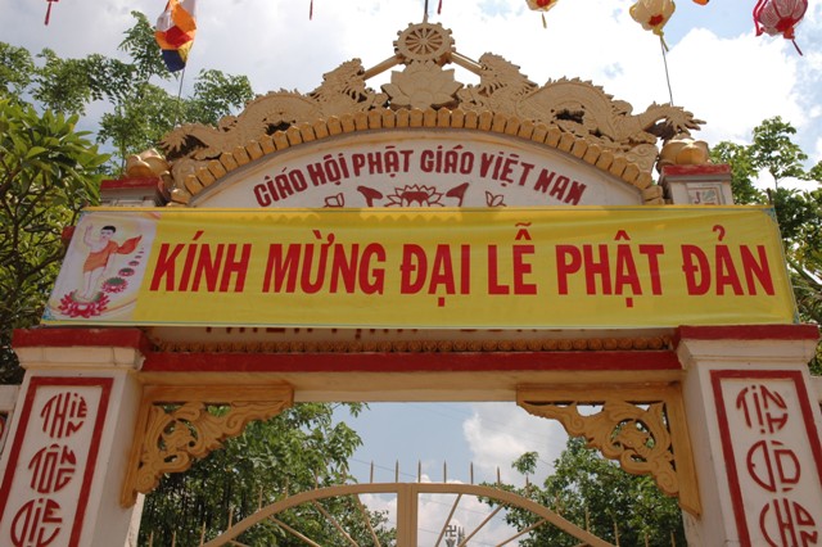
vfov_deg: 39.9
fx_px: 753
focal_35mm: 33
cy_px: 274
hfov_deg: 57.2
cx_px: 411
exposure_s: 1/400
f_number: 10
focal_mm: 22
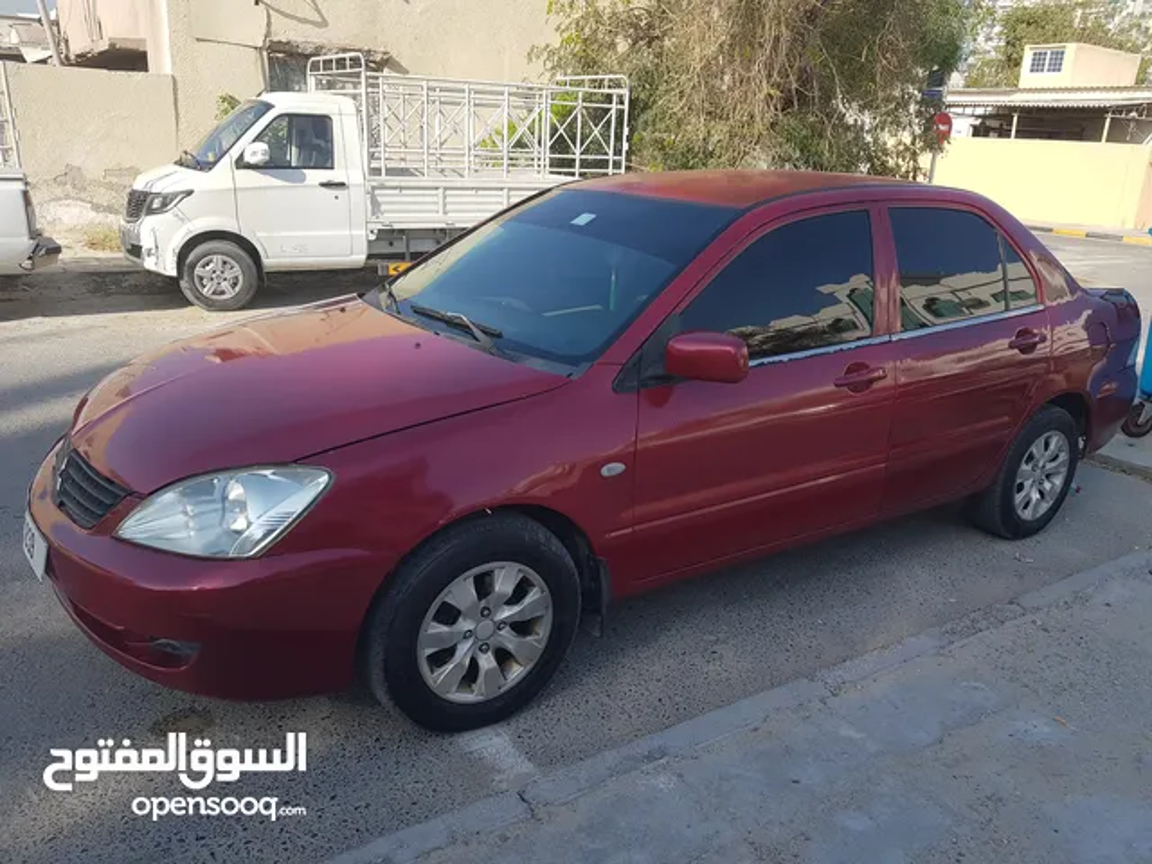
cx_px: 576
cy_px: 432
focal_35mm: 26
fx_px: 865
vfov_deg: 53.1
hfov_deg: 67.3
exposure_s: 1/1372
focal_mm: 4.3
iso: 40
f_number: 1.7
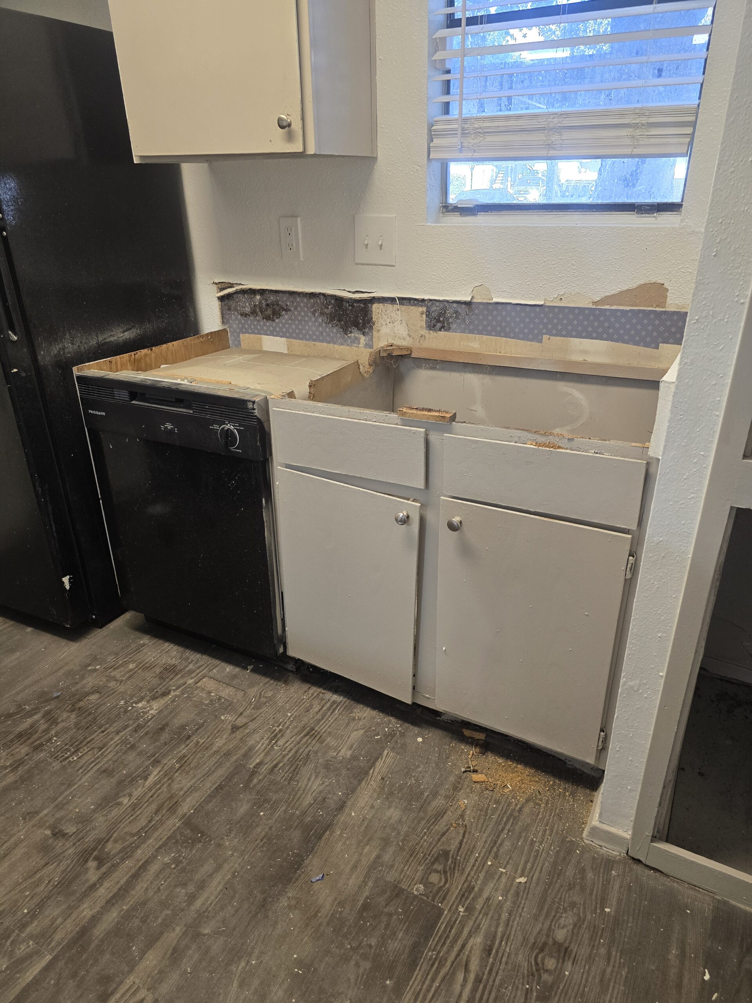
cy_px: 502
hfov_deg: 58.9
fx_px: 666
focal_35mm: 23
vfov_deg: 73.9
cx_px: 376
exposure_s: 1/120
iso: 160
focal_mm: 6.3
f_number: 1.7
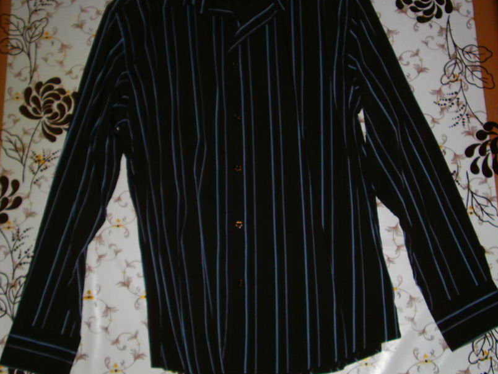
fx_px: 662
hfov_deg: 41.2
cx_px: 260
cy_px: 154
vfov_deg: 31.5
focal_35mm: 46
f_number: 3.1
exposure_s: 1/30
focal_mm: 6.51
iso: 125
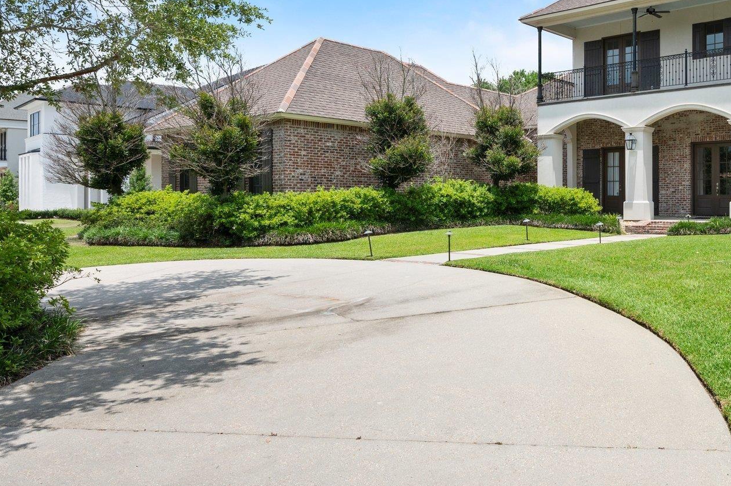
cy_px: 171
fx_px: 646
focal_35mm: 32
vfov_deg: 40.9
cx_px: 539
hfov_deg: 56.4
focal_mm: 19.5
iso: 320
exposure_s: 1/640
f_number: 10
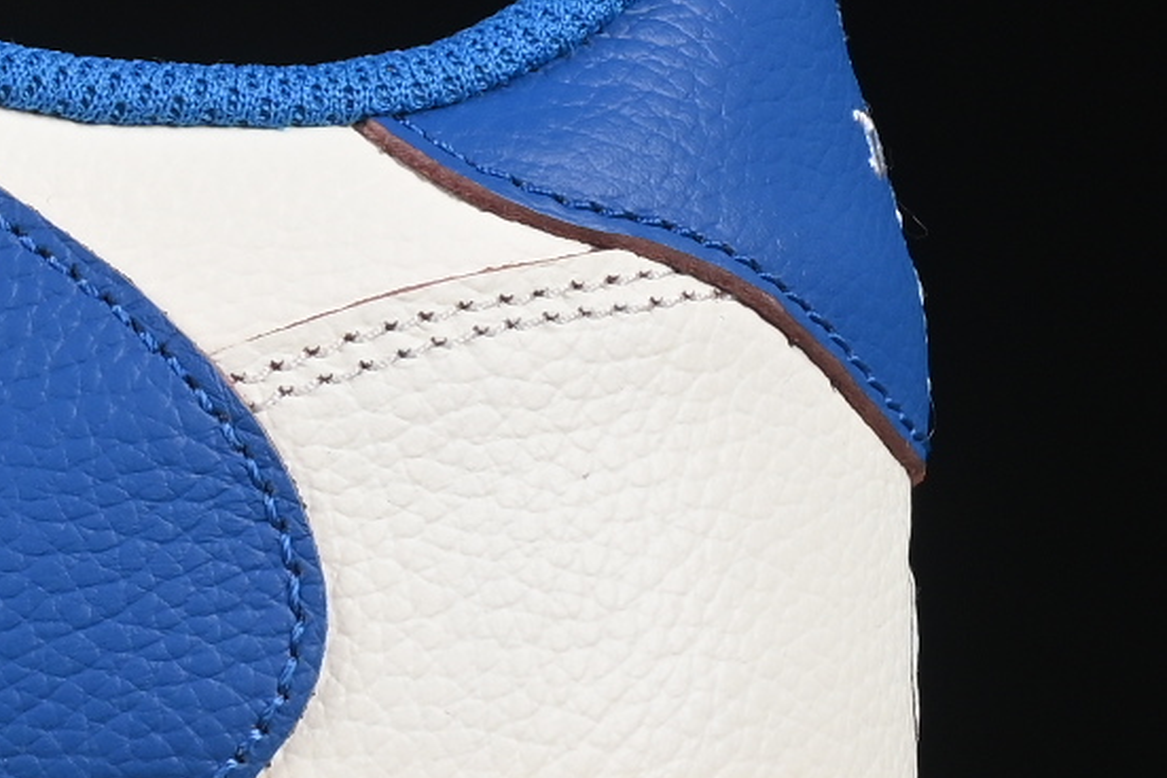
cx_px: -1112
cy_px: 38
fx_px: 12282
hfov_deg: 5.3
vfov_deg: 3.6
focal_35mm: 379
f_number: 8
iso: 160
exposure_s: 1/80
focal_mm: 50
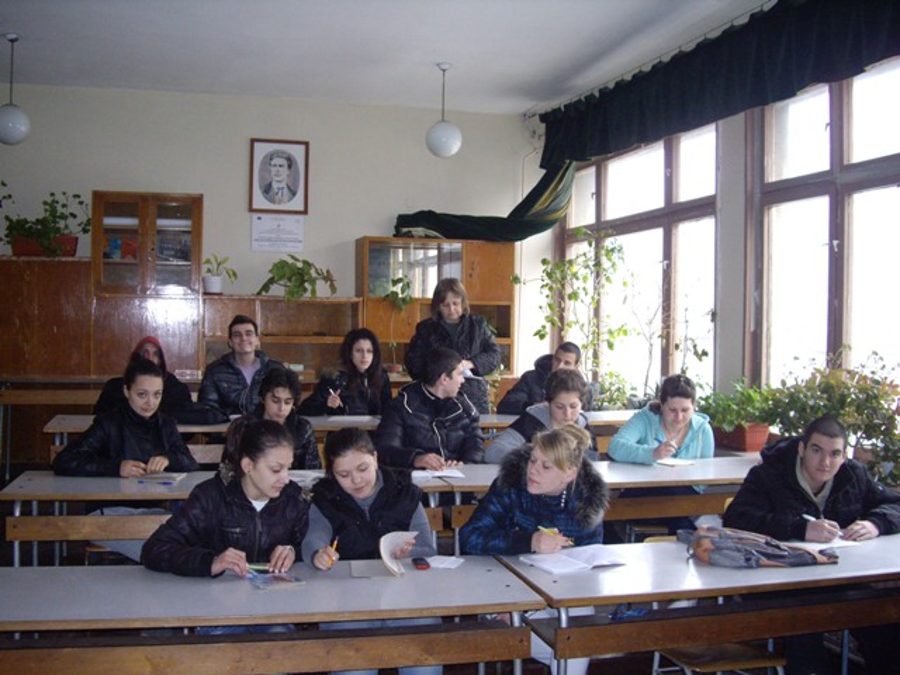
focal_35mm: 38
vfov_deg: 37.7
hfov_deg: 49.0
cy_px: 338
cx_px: 450
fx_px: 988
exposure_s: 1/60
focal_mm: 7.9
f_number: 2.8
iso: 400
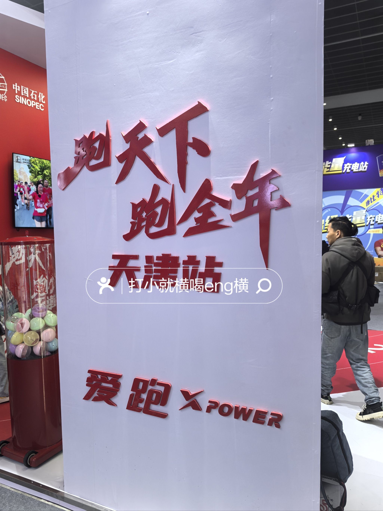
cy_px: 256
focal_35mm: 27
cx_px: 192
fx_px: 398
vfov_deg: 65.3
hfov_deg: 51.4
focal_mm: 6.98
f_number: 1.4
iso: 1250
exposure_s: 1/833
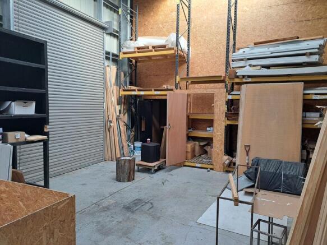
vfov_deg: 56.8
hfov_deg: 71.6
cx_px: 164
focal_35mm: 24
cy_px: 122
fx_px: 227
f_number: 1.8
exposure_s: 1/100
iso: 50
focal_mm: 5.23
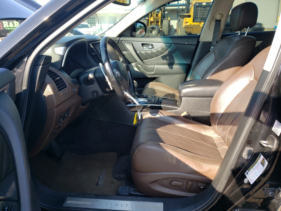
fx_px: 211
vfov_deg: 53.1
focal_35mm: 26
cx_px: 140
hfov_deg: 67.3
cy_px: 106
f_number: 1.5
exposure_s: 1/357
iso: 50
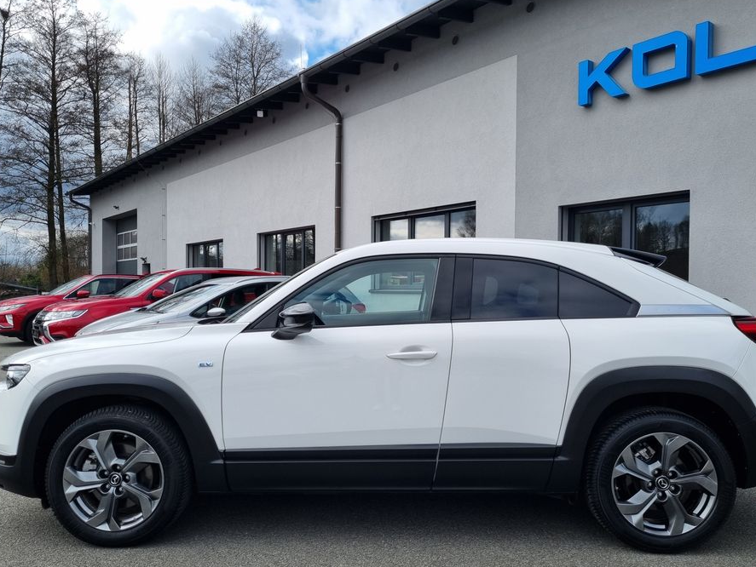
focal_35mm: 30
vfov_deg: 46.8
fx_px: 655
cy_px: 302
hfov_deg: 59.9
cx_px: 384
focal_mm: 5.4
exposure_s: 1/2176
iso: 50
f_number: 1.8
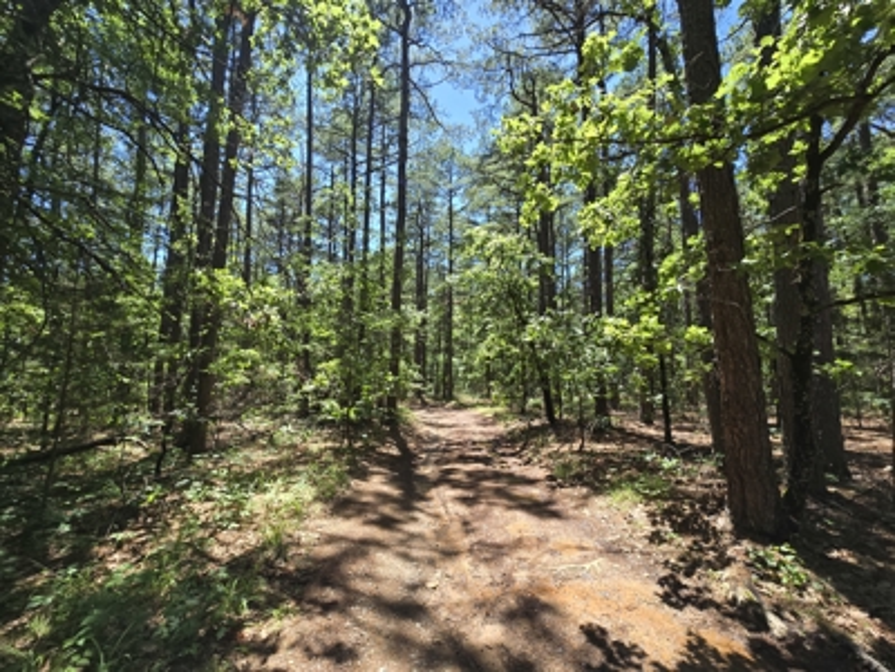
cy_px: 336
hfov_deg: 106.2
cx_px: 448
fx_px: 336
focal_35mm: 13
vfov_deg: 89.9
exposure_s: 1/447
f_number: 2.2
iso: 50
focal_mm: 2.2
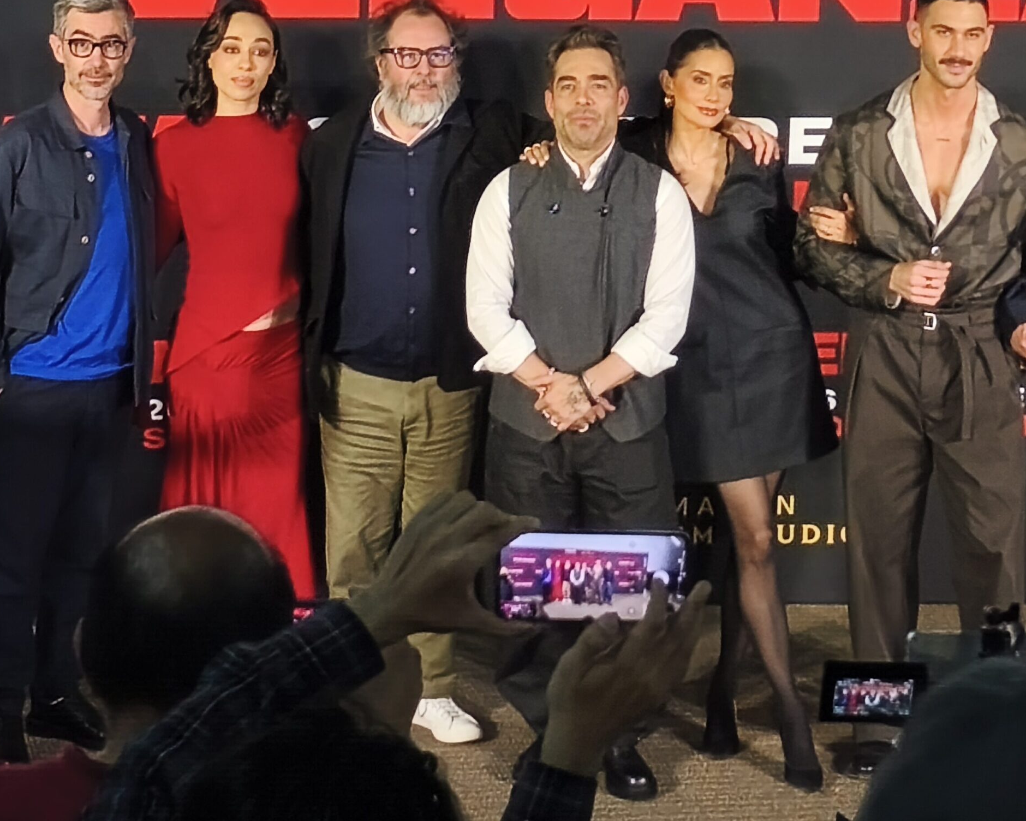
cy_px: 300
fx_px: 3431
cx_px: 606
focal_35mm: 113
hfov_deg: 17.0
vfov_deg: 13.6
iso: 400
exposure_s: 1/60
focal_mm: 6.14
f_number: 1.65
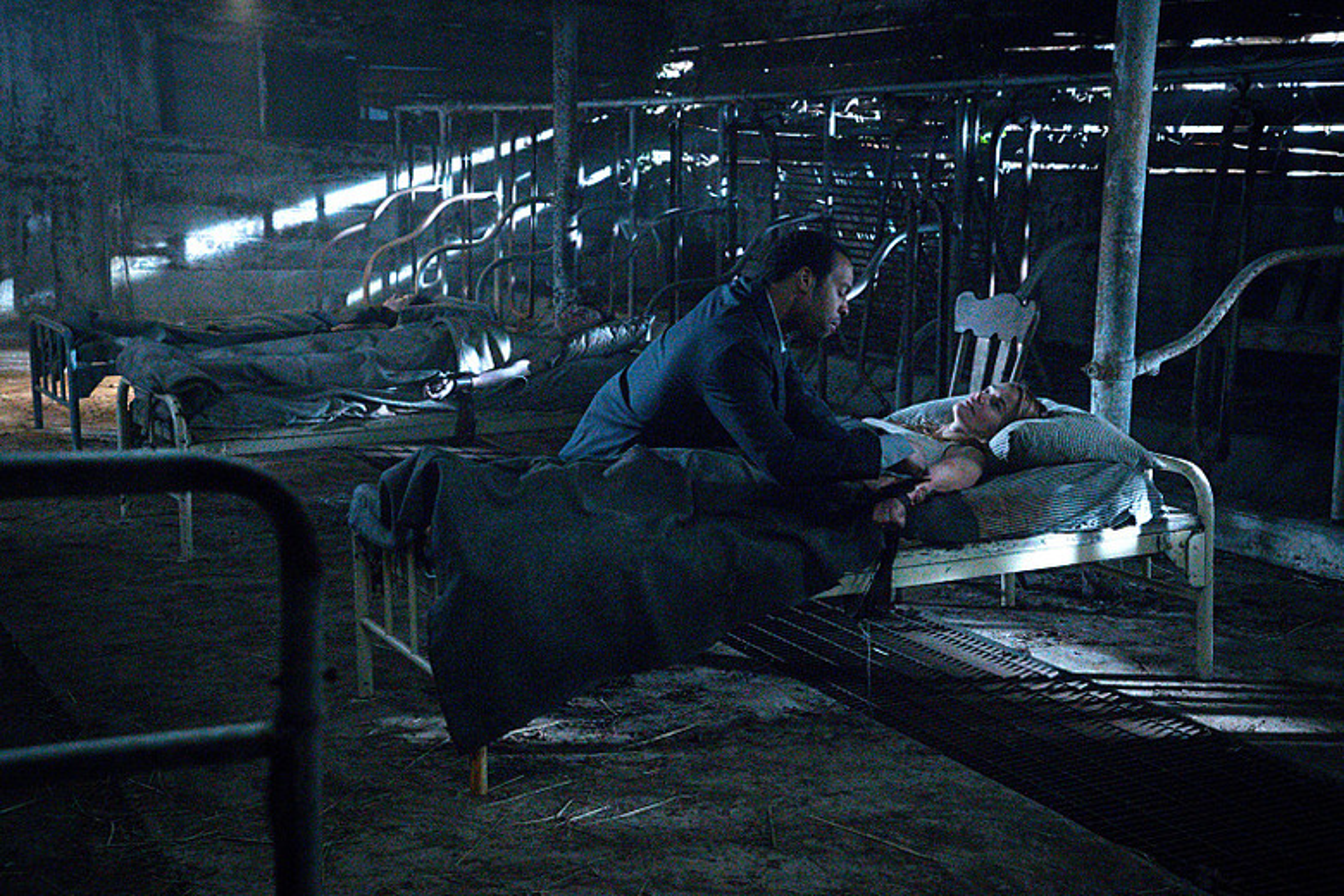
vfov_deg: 25.5
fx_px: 1979
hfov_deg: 37.5
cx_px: 672
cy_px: 448
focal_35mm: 53
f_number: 6.3
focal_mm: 53
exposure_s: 1/100
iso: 16000
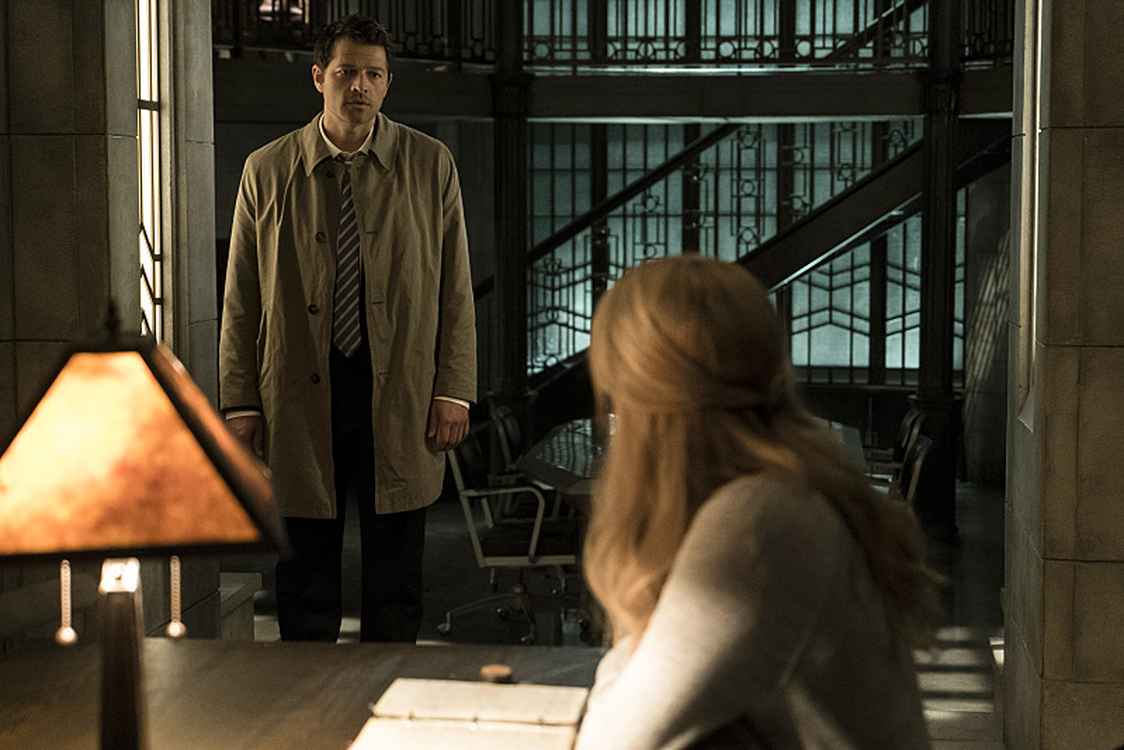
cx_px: 562
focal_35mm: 66
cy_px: 375
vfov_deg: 20.6
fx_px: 2061
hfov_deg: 30.5
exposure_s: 1/160
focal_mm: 66
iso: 12800
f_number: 4
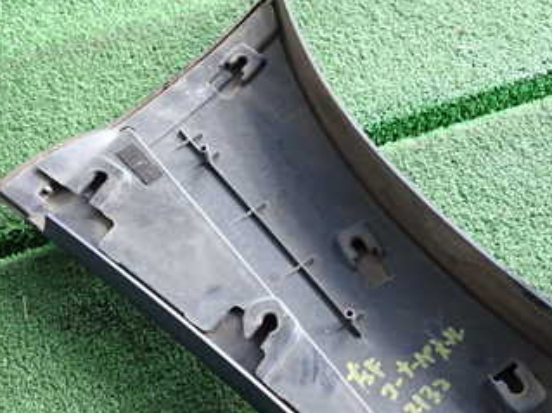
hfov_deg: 40.0
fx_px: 749
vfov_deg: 29.9
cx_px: 362
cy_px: 346
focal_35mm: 47
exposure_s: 1/100
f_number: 2
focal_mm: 4.5
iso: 500
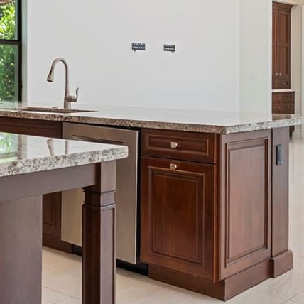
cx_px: 20
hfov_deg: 27.6
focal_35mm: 59
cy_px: 93
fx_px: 591
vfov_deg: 28.6
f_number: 6.3
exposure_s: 1/25
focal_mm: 14.6
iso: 160
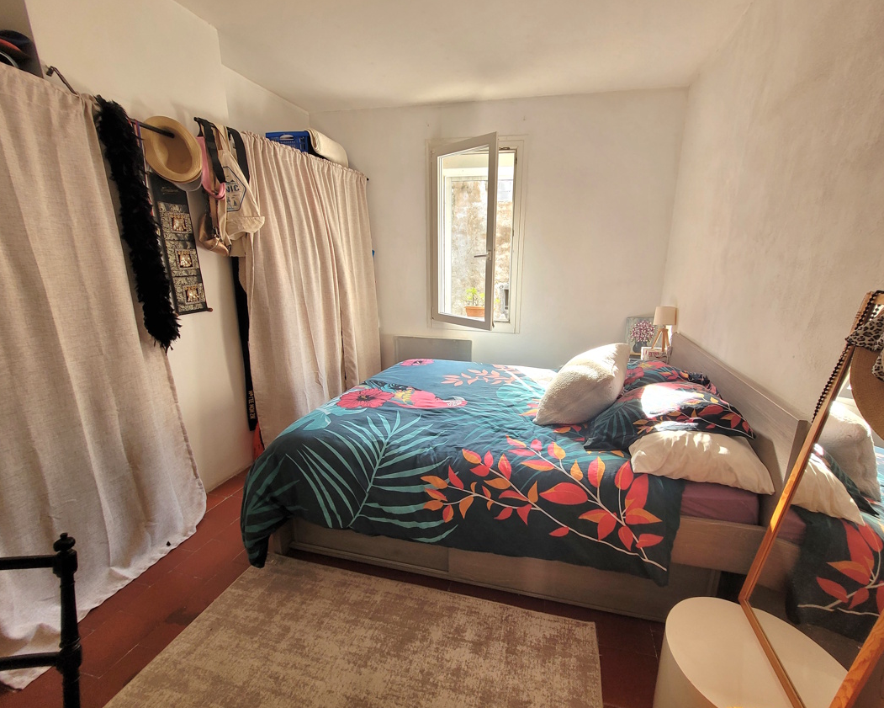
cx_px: 482
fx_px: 366
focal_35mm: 14
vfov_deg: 88.0
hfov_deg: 100.4
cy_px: 354
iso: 64
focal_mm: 1.74
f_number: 2.2
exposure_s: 1/50
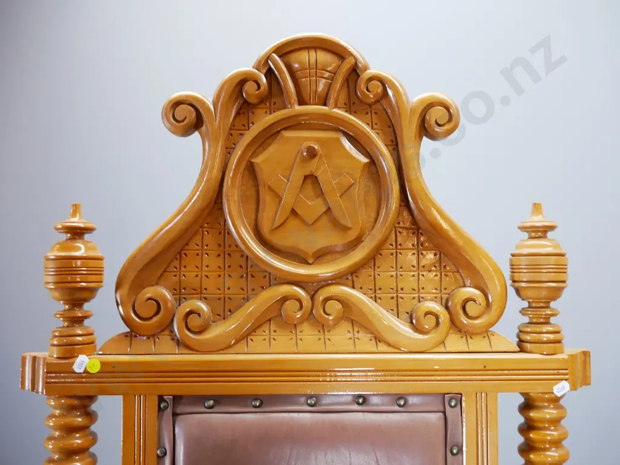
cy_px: 232
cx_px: 310
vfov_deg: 41.8
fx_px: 609
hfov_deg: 53.9
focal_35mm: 34
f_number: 6.3
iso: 800
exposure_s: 1/10
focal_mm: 17
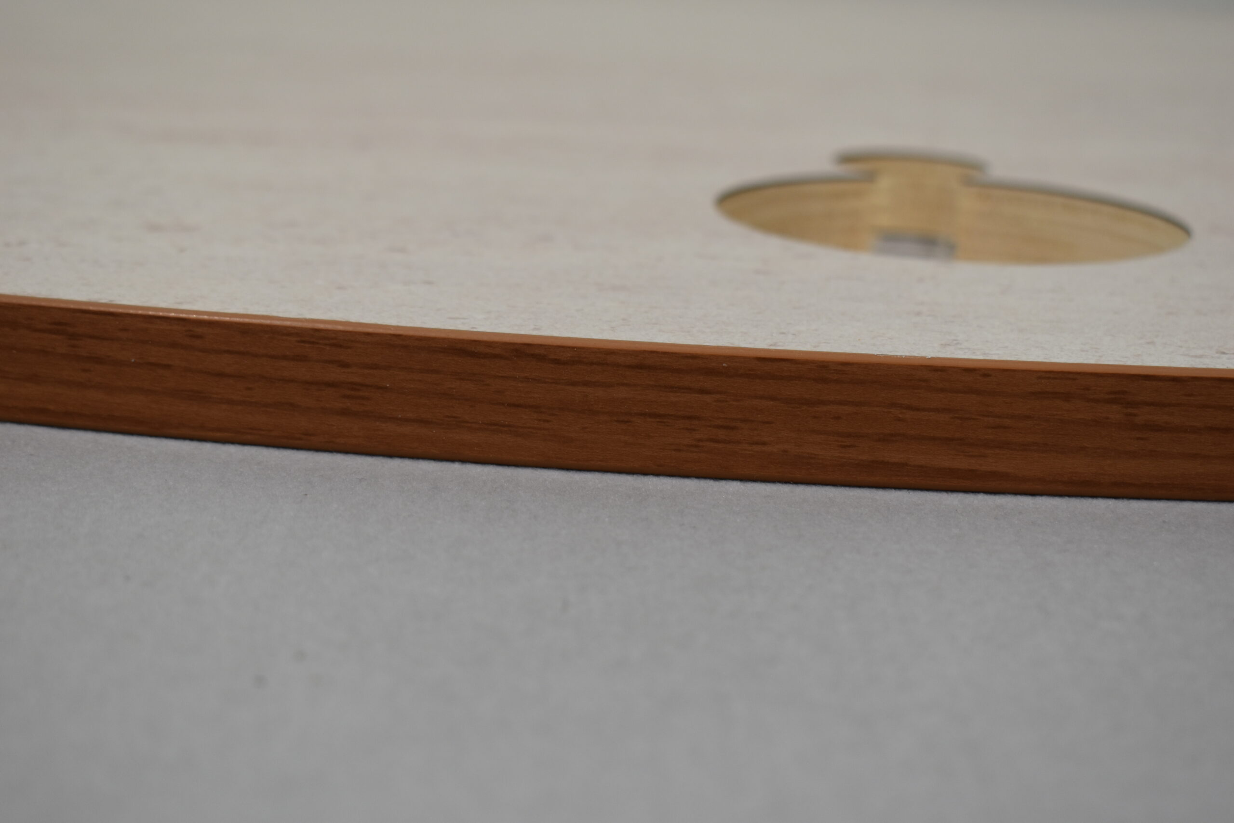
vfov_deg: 20.2
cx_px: 617
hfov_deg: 29.9
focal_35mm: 68
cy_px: 412
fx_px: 2314
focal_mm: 45
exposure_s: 1/125
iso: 360
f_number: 5.6
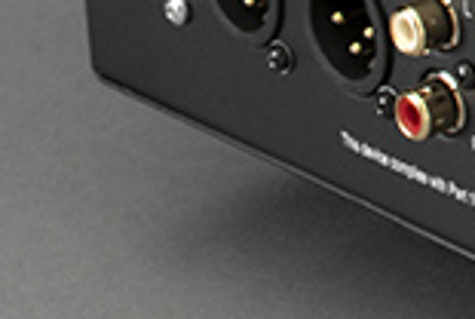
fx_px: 4138
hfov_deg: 6.2
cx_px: 1299
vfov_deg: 4.4
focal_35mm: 313
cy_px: 126
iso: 200
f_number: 18
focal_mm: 45
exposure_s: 1/100
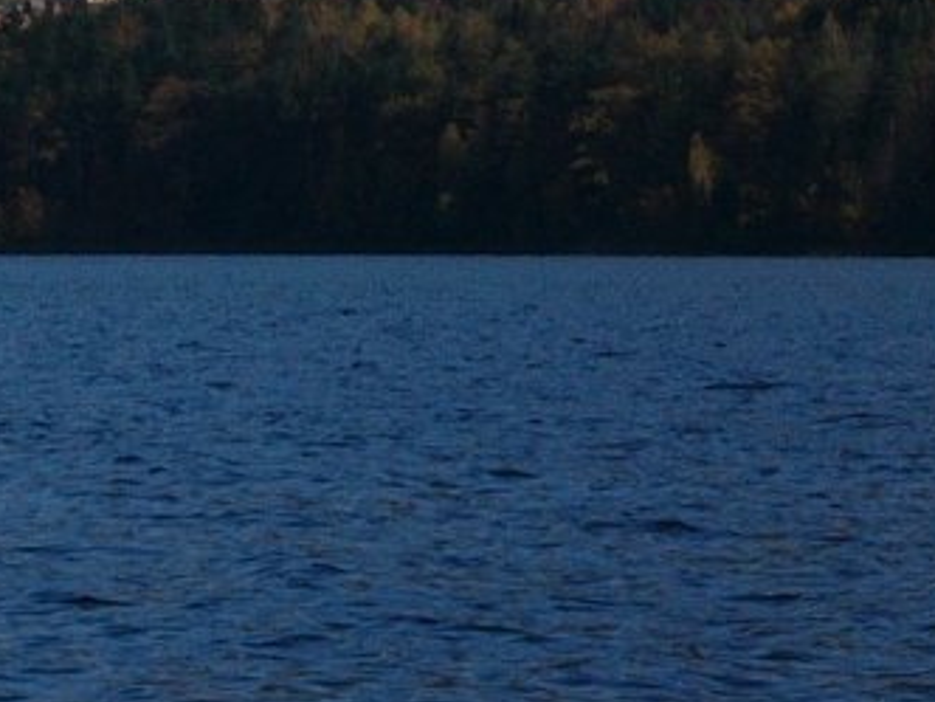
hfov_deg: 7.4
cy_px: -248
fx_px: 7239
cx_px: 580
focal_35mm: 268
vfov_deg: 5.5
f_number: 4.6
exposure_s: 1/1300
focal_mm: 11.8
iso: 50
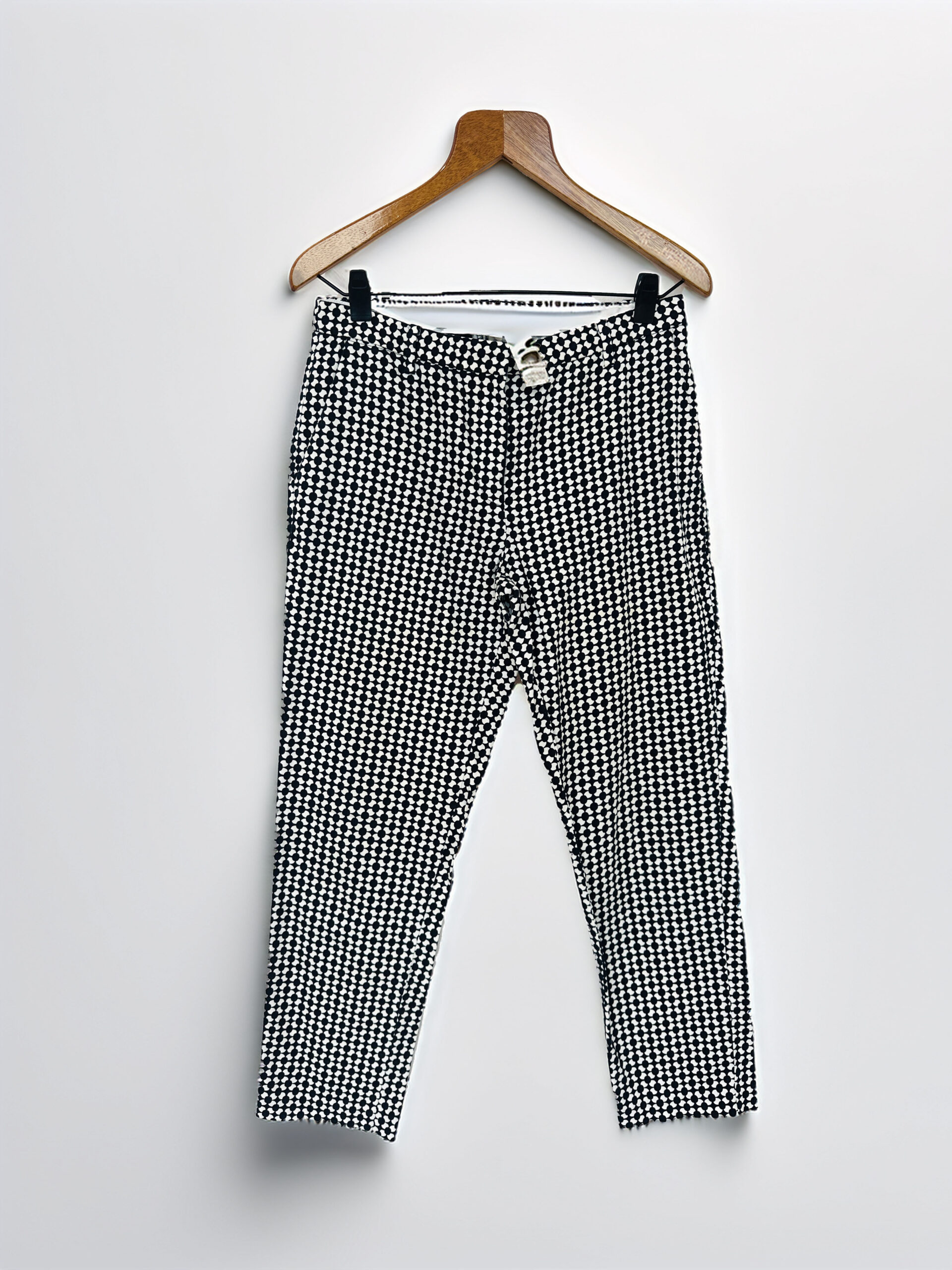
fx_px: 880
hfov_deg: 56.8
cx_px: 476
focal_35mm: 24
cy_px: 635
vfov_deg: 71.6
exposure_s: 1/390
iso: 80
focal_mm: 6.86
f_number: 1.78
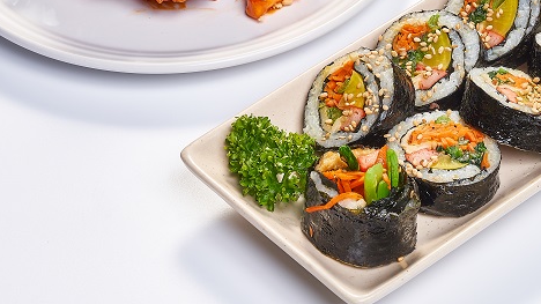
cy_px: 14
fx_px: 2137
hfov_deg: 14.4
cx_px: 321
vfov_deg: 8.1
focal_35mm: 149
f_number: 16
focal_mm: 70
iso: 100
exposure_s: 1/125
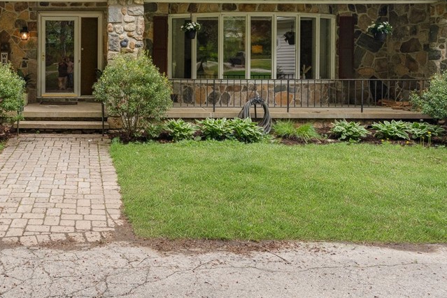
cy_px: 56
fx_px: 422
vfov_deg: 37.4
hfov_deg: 53.9
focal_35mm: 34
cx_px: 128
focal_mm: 20
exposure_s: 1/500
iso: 640
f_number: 7.1
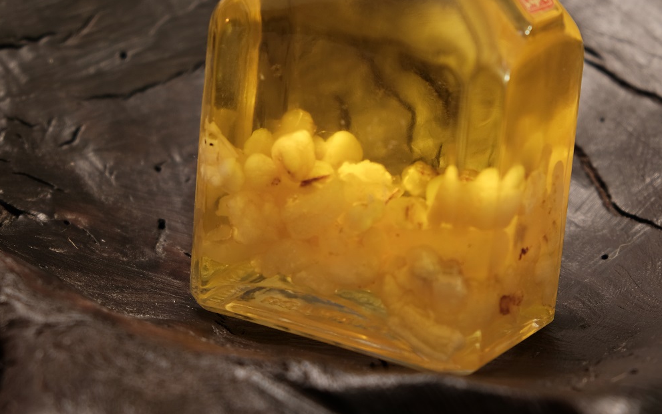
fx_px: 2310
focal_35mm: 128
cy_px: 153
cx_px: 330
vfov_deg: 10.2
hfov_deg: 16.3
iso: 200
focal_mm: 55
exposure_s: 1
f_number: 4
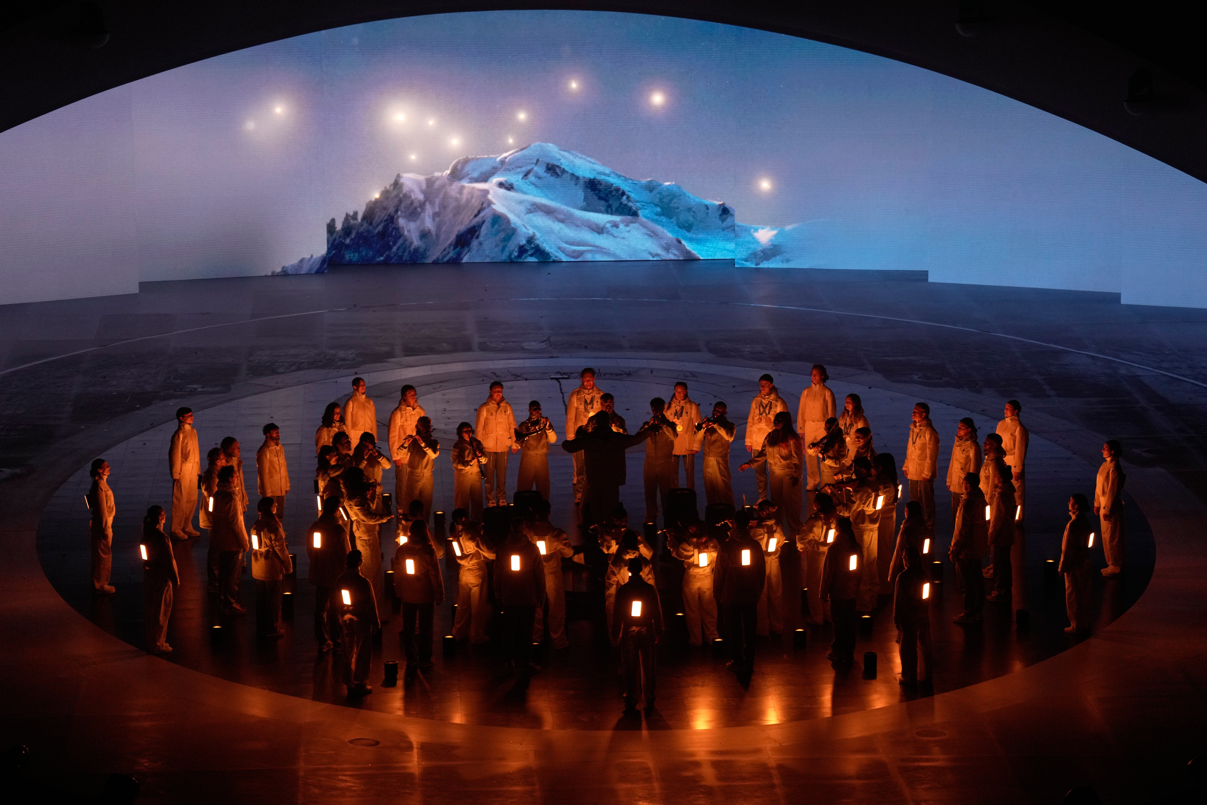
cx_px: 604
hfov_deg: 15.5
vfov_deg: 10.4
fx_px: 4425
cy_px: 402
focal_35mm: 132
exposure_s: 1/400
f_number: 2.8
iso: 2000
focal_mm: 132
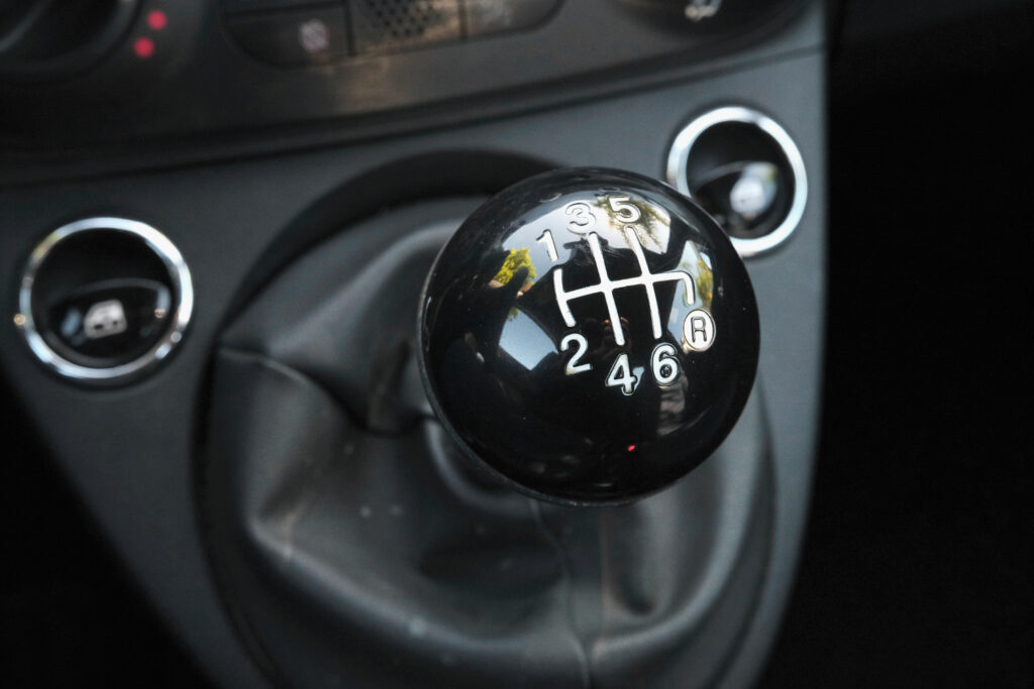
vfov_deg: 31.9
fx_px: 1206
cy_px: 344
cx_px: 517
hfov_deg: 46.4
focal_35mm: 42
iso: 2000
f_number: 9
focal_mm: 28
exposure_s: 1/100
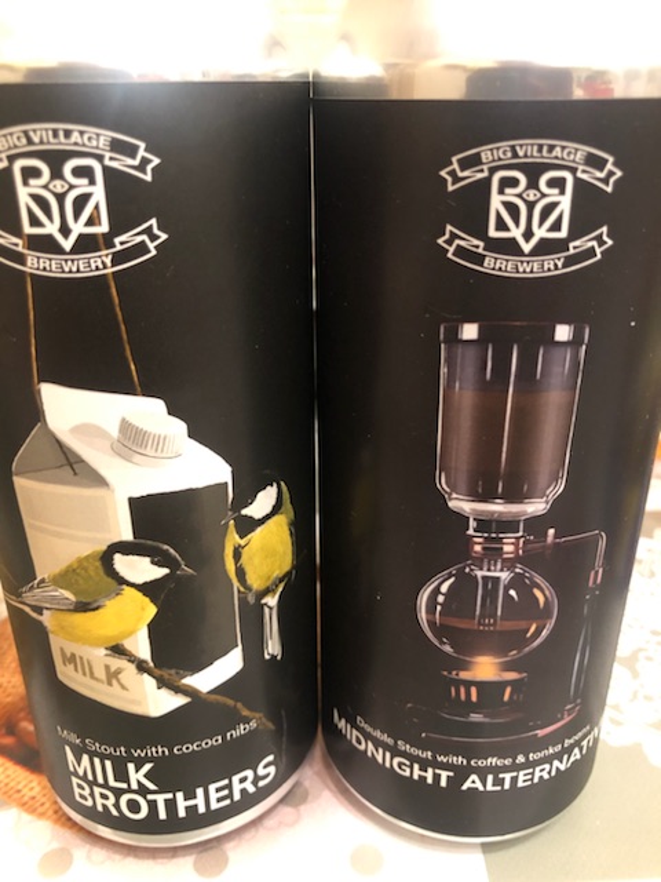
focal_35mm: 28
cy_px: 441
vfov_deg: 63.4
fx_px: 713
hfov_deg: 49.7
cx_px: 330
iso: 100
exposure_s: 1/4
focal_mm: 3.99
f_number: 1.8
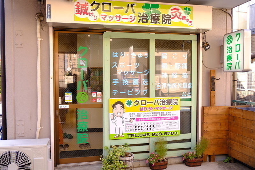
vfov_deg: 42.3
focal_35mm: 31
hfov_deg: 60.3
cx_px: 128
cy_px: 85
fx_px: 220
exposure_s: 1/170
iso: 160
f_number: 3.2
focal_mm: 20.5
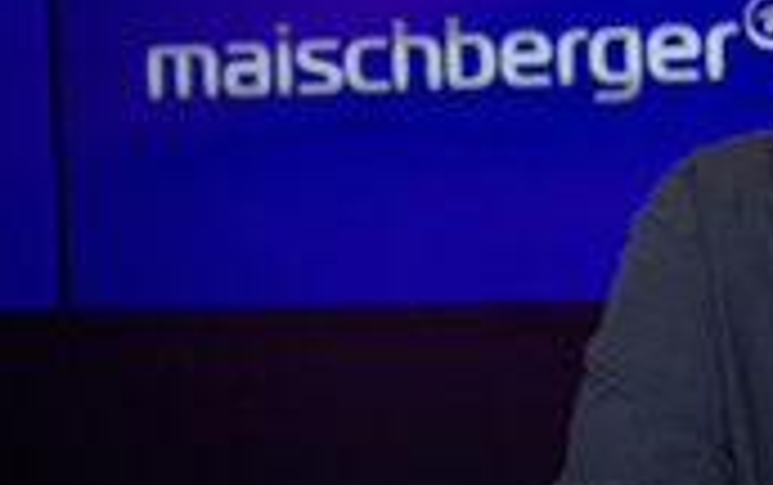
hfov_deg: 19.9
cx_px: 991
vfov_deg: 13.7
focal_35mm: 96
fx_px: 2025
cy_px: 256
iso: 2000
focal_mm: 36
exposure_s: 1/160
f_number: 5
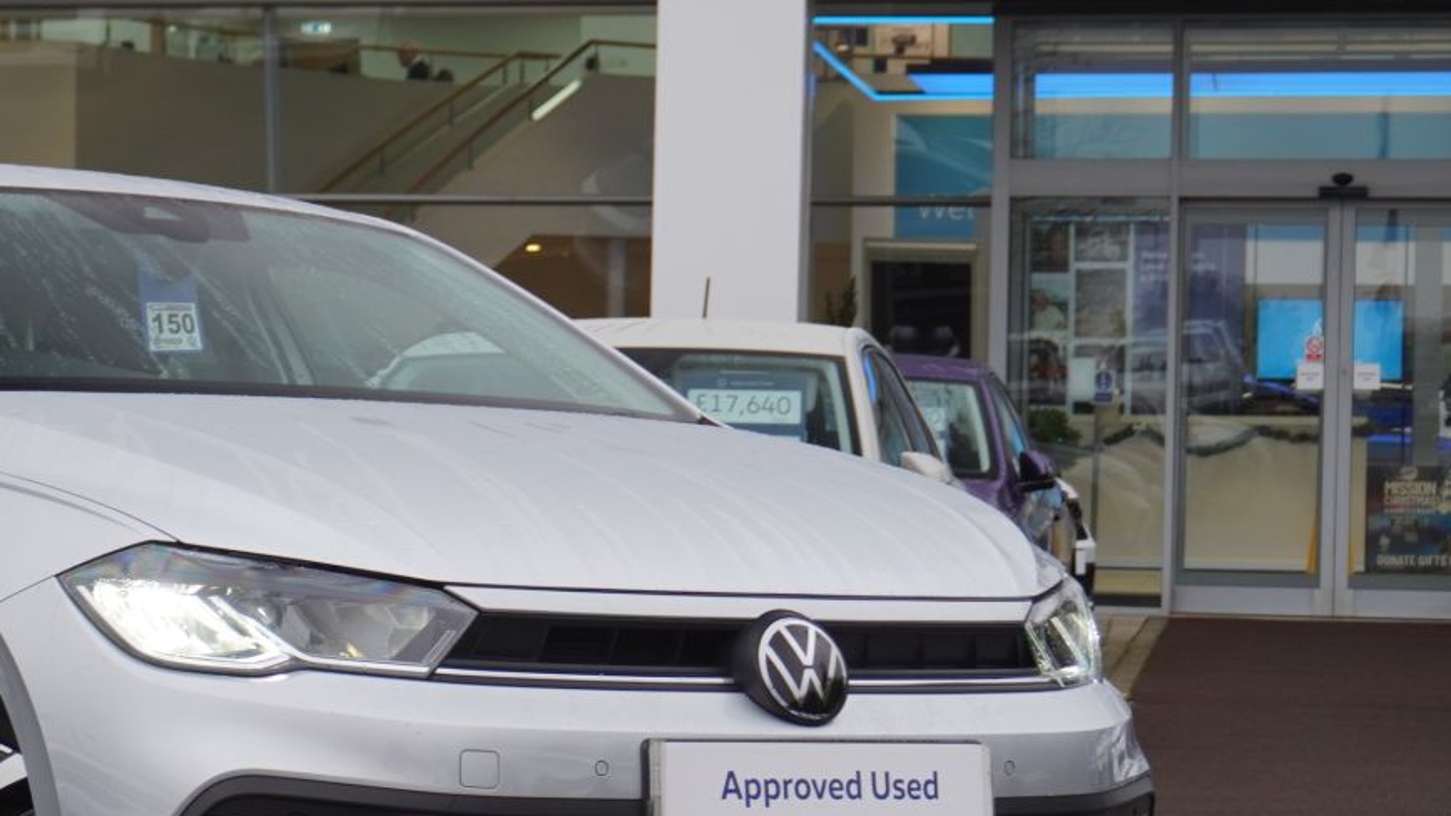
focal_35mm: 110
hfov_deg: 19.2
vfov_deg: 11.0
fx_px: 4232
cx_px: 267
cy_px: 495
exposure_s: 1/60
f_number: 5.6
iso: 320
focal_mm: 38
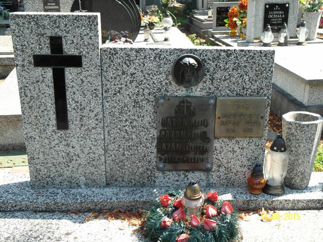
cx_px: 162
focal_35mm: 42
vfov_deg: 34.3
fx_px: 392
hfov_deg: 44.8
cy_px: 121
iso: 80
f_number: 3.8
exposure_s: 1/180
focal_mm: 9.1
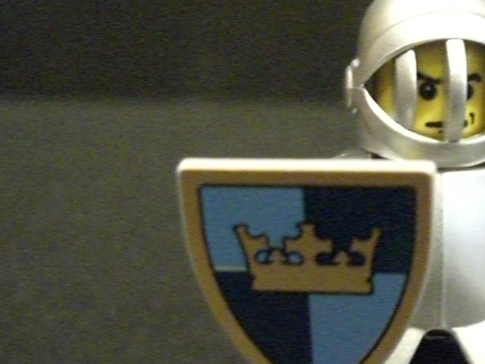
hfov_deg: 26.6
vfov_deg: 20.7
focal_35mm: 71
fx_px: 995
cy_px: 213
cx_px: 422
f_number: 3.1
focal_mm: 6.3
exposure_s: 1/10
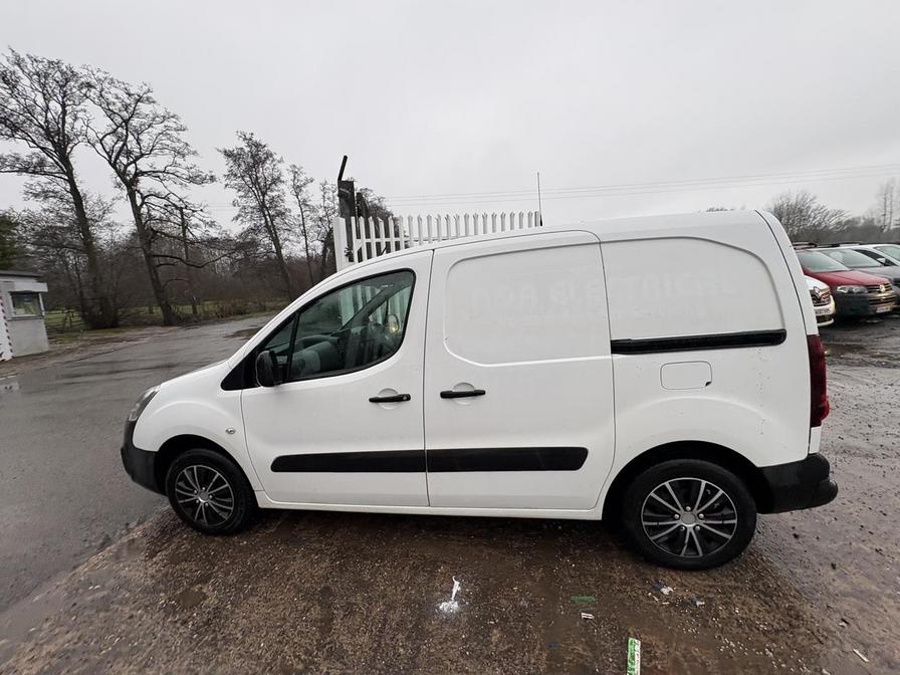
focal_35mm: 14
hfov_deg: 102.1
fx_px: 364
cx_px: 450
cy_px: 338
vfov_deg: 85.7
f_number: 2.2
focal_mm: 2.22
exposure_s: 1/99
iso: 64
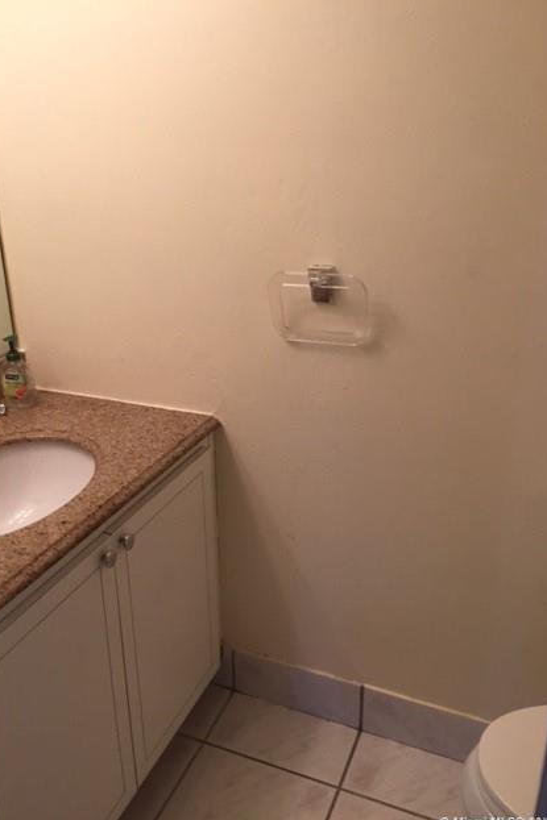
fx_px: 707
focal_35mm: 31
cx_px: 258
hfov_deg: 42.3
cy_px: 411
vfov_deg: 60.3
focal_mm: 4.15
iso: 64
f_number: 2.2
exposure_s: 1/30
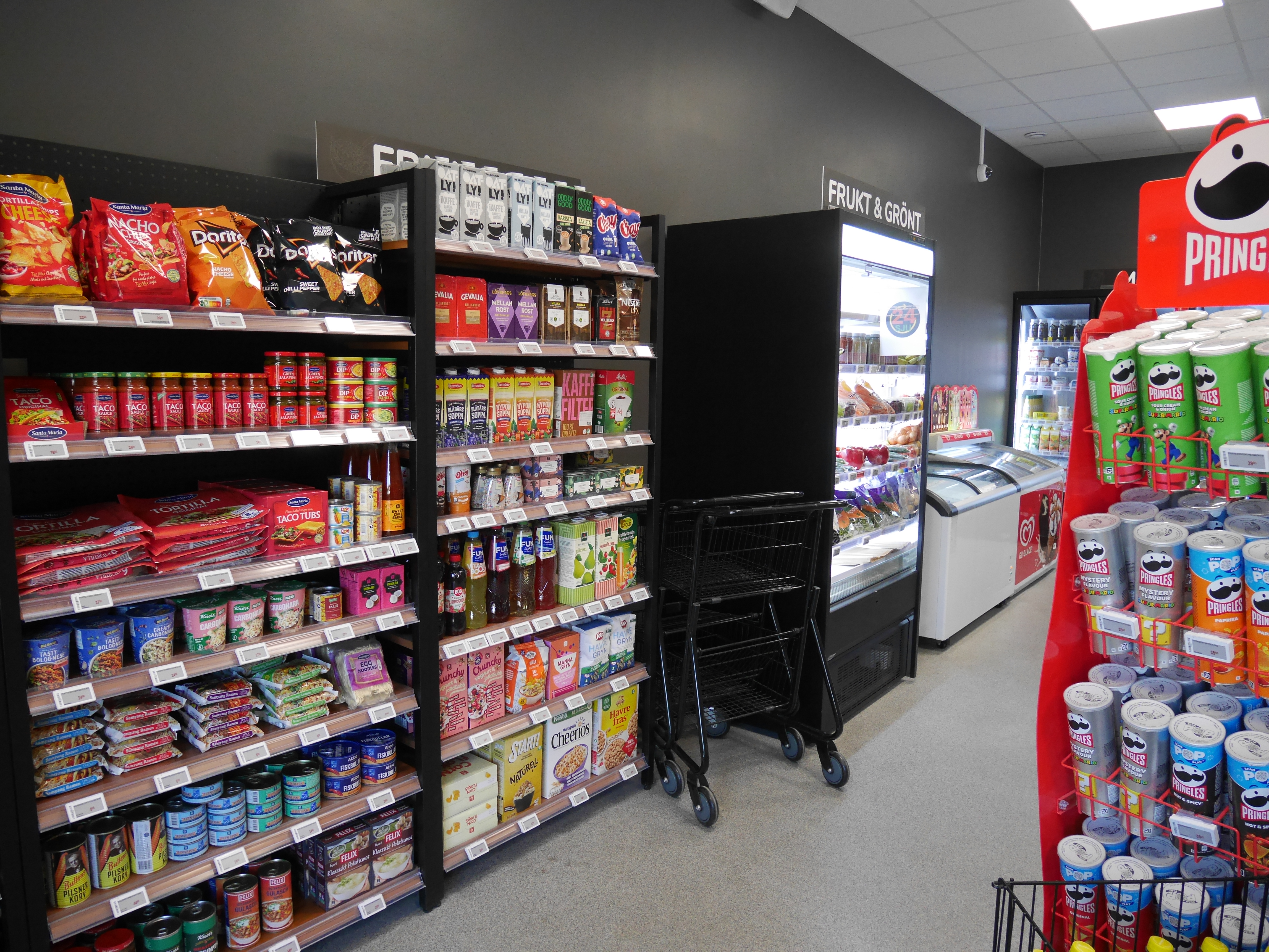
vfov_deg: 56.9
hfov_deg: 71.6
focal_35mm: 24
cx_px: 634
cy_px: 476
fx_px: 880
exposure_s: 1/125
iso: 1250
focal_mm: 12
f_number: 3.5
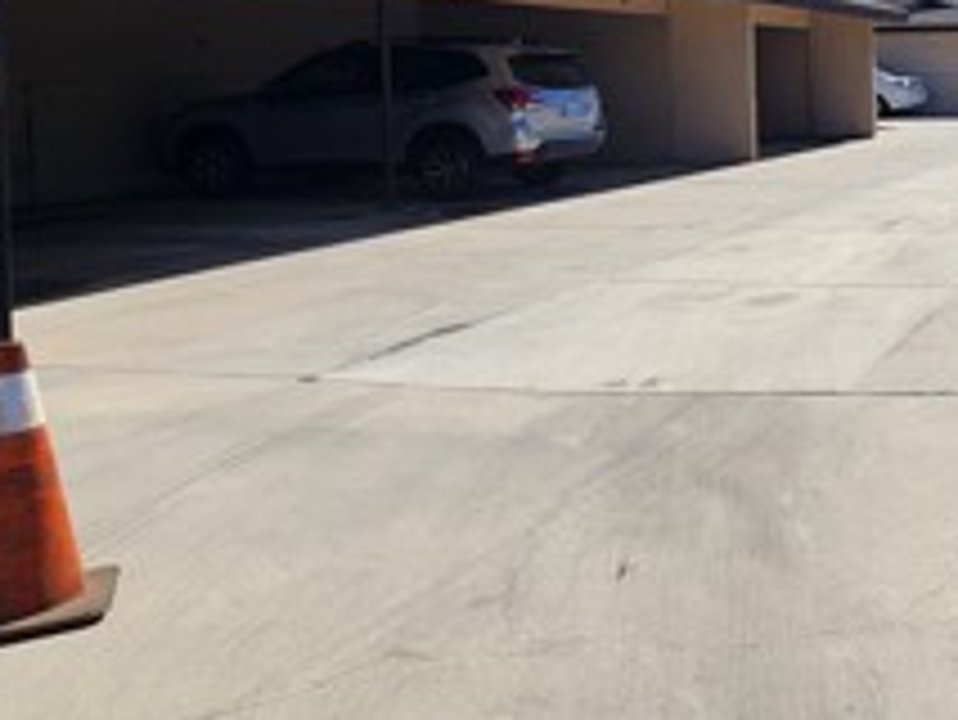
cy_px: 117
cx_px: 1088
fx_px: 1080
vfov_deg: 35.3
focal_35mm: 39
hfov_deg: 38.3
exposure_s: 1/2222
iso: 50
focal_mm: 2.2
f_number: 2.2
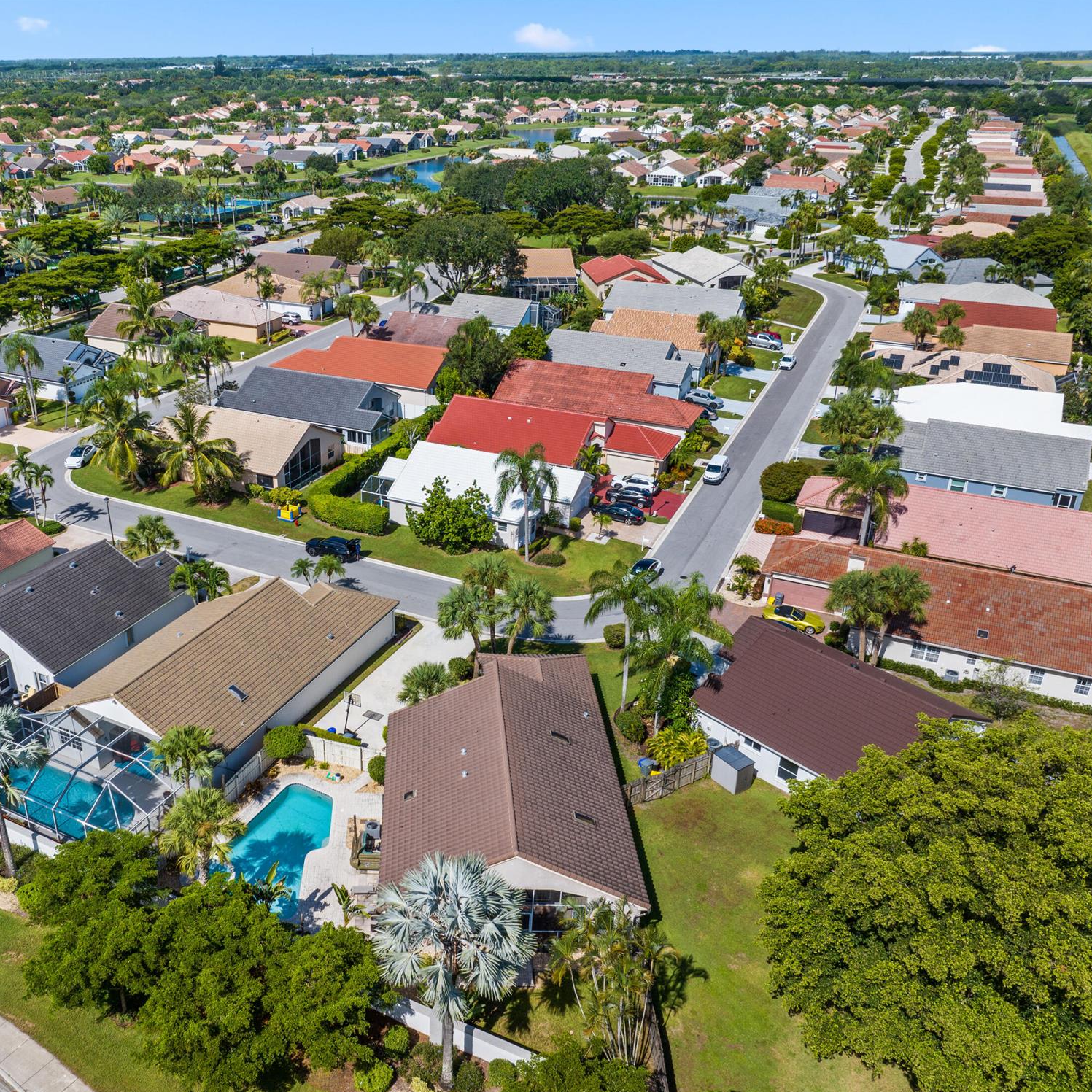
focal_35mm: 29
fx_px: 1035
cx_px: 384
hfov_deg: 54.7
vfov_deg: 55.6
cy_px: 555
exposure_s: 1/500
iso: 100
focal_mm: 12.29
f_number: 5
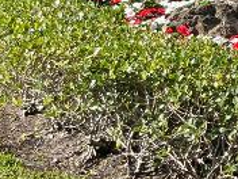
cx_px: 649
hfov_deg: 10.4
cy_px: -160
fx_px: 1038
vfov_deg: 9.3
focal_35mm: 151
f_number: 1.6
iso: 50
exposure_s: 1/1802
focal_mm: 5.1
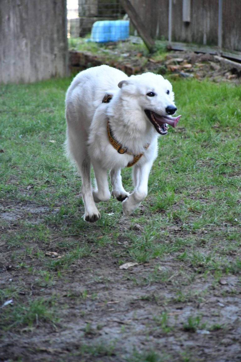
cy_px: 181
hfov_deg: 6.5
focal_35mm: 210
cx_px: 120
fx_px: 2109
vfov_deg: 9.8
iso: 4000
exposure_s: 1/500
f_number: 5.6
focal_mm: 140
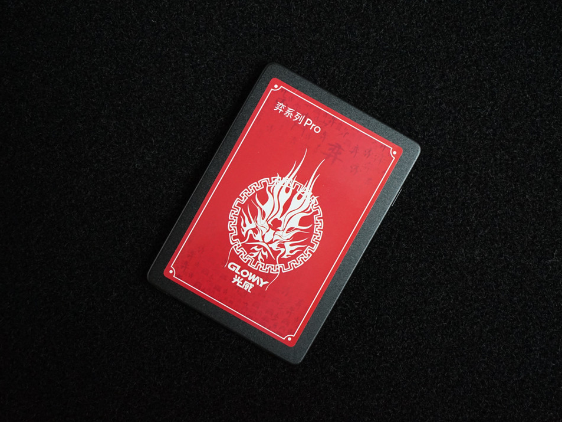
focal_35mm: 49
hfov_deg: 38.9
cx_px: 305
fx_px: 796
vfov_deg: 29.7
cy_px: 211
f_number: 5
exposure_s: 1/60
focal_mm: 30
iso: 2000
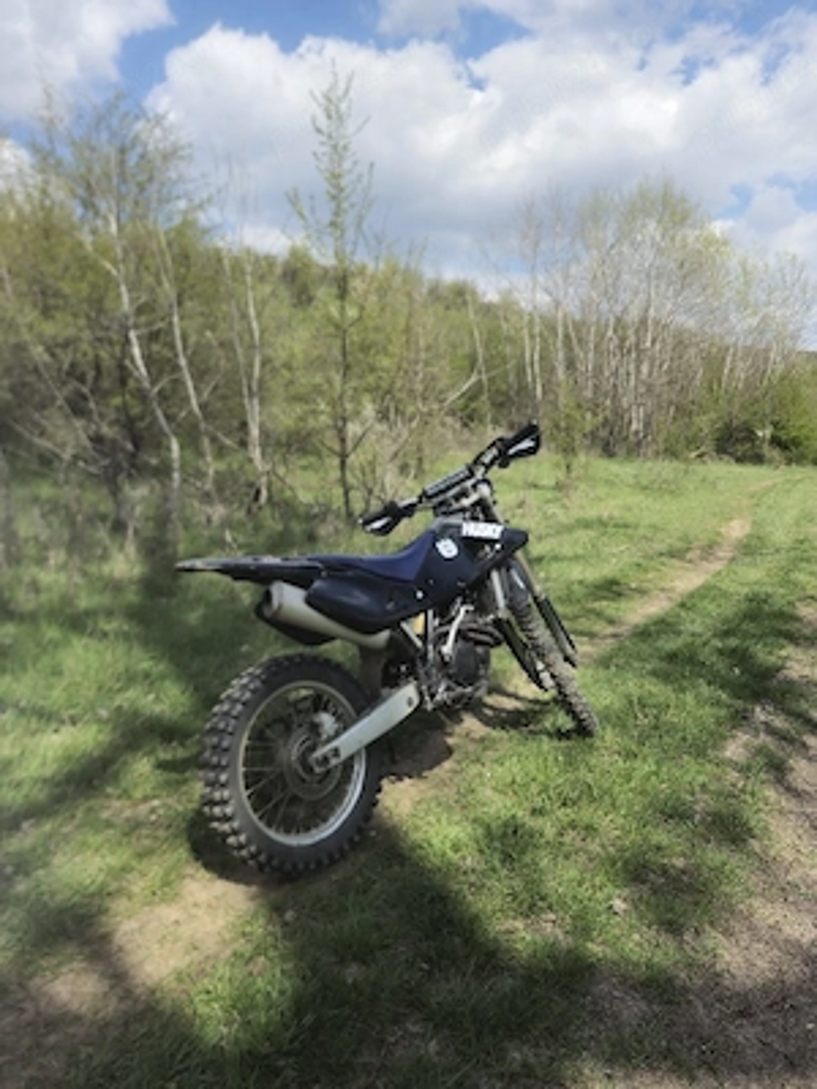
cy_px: 544
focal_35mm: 23
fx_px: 724
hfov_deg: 58.9
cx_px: 408
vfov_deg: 73.9
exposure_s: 1/1667
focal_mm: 5.54
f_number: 1.8
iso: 50
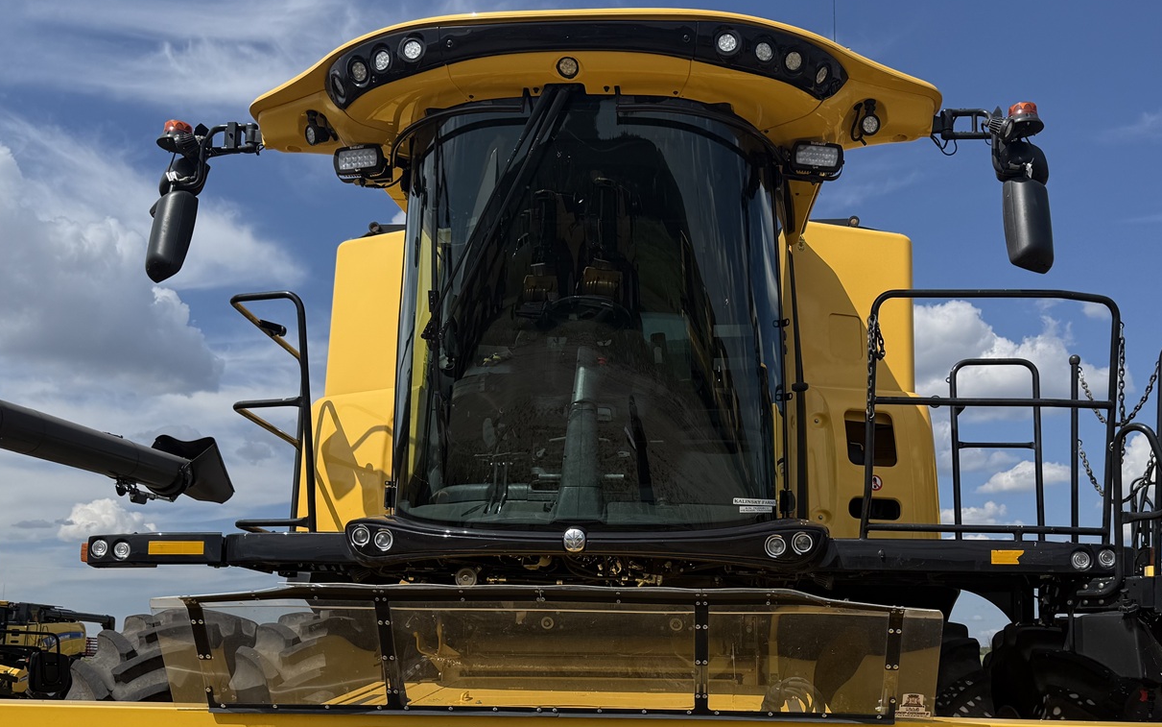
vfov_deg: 34.5
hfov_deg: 53.9
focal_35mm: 36
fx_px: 1140
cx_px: 646
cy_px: 557
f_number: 1.78
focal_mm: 6.76
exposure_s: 1/6711
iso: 80
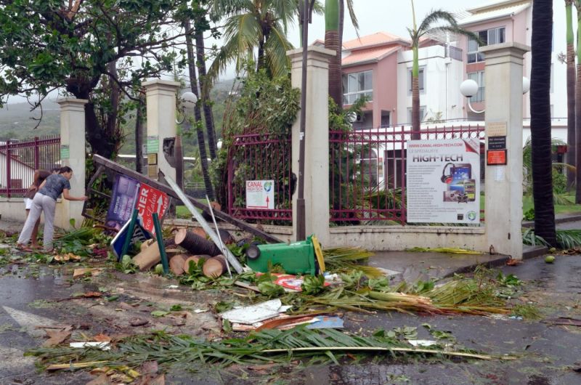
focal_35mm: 36
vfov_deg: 36.7
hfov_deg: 53.2
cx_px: 290
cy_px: 192
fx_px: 580
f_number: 8
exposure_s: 1/250
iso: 1000
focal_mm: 24
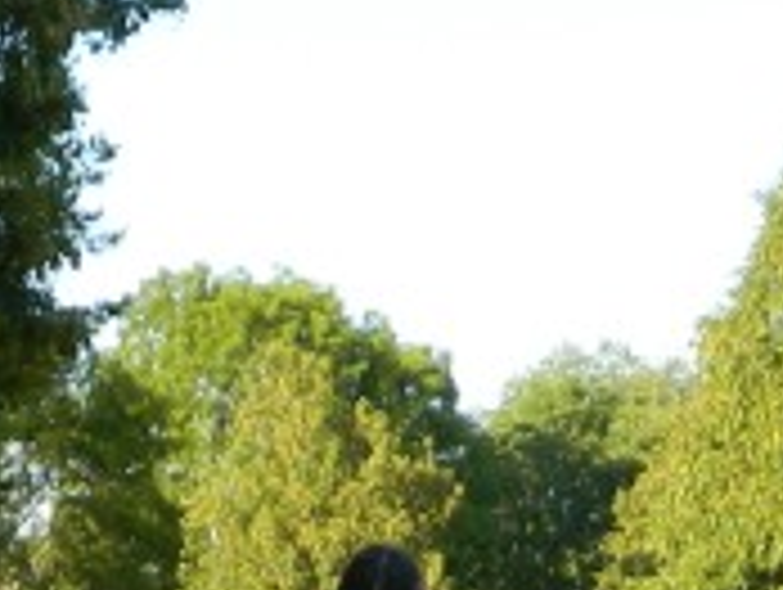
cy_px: 1076
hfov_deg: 13.1
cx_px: -122
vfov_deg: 9.6
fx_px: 3330
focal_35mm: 147
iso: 80
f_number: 3.1
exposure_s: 1/250
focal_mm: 4.5
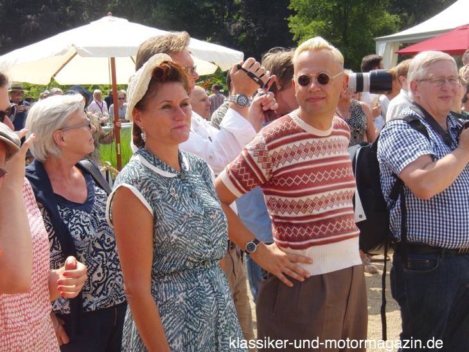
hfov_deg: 29.4
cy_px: 176
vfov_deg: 22.3
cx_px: 234
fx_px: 895
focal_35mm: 66
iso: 100
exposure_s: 1/400
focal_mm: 11.6
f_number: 4.4
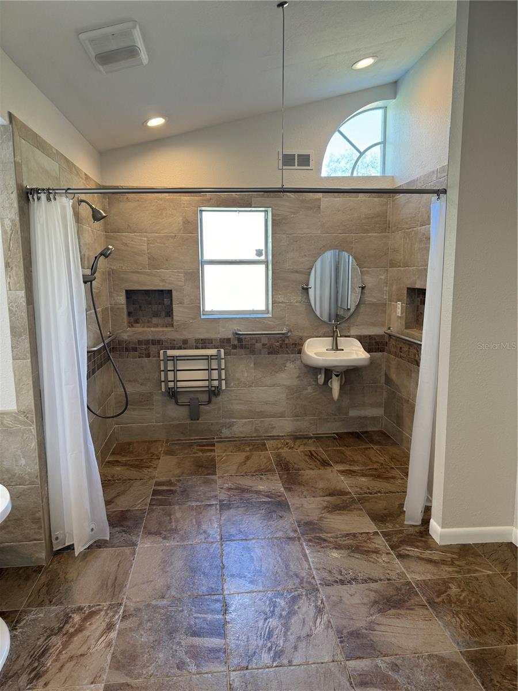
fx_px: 479
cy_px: 346
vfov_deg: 71.6
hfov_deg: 56.8
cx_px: 259
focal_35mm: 24
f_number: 1.78
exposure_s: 1/120
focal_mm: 6.86
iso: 125
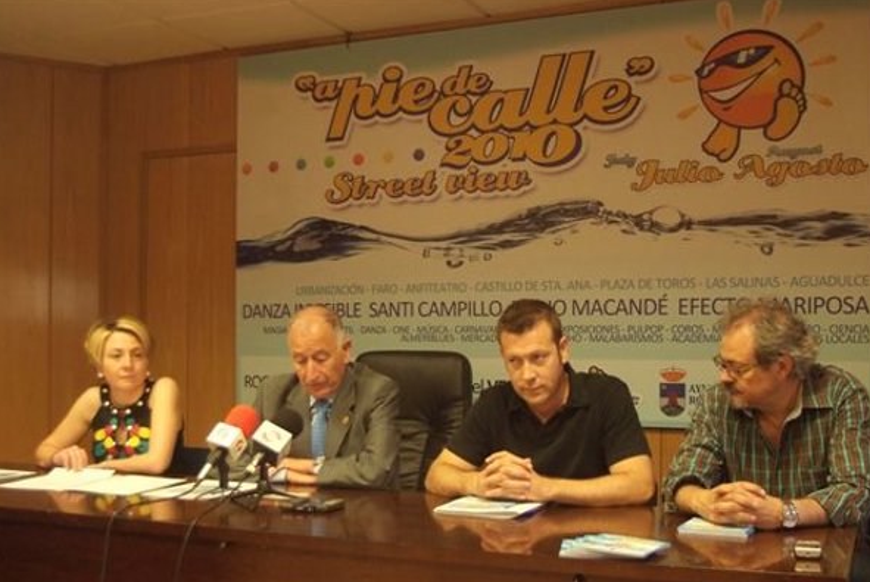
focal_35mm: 42
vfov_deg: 31.9
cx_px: 433
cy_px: 334
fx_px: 1016
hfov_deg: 46.4
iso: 1600
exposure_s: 1/80
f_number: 4.5
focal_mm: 24
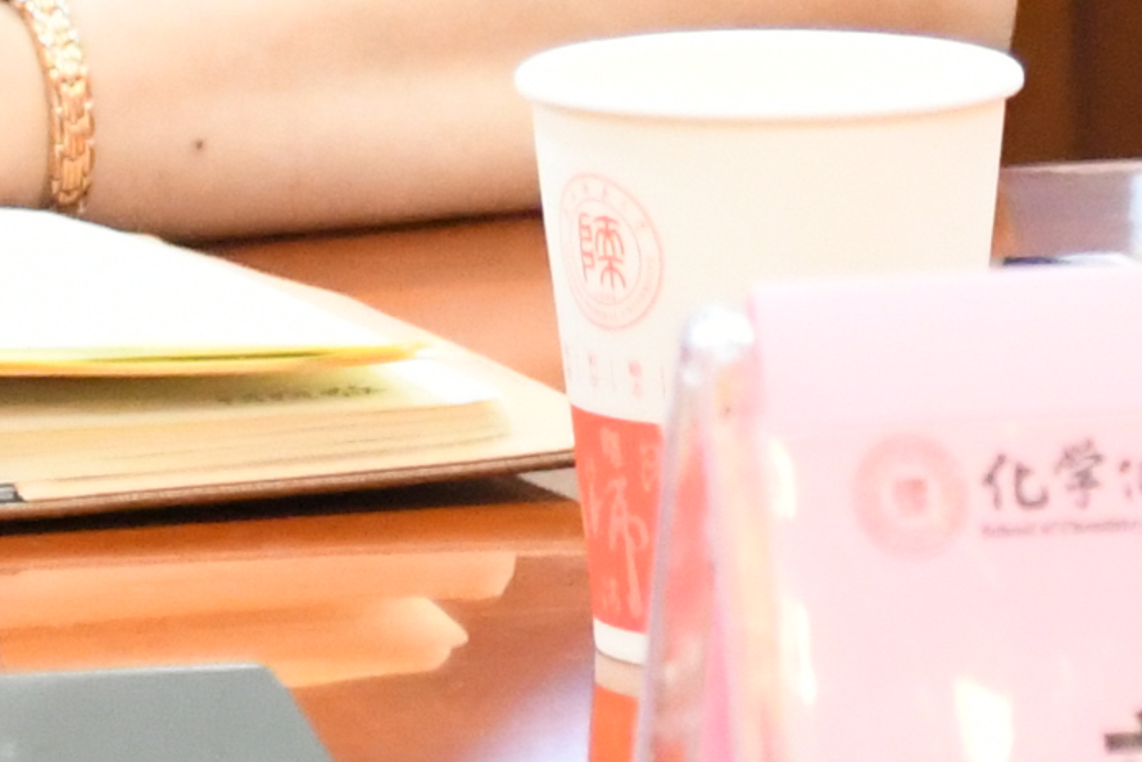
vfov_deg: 2.5
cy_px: -1034
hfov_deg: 3.7
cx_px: -508
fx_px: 17672
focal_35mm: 557
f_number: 5
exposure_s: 1/100
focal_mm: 62
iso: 5600
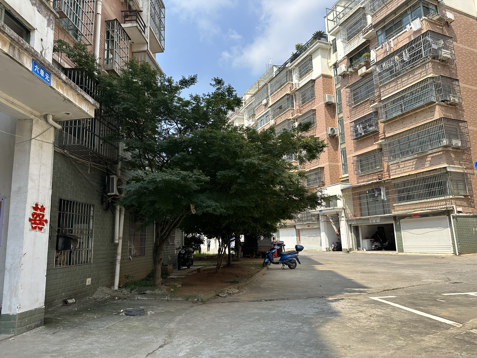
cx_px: 238
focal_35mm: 24
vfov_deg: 56.8
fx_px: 331
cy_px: 179
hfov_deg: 71.6
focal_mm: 6.86
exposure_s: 1/2660
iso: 80
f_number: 1.78
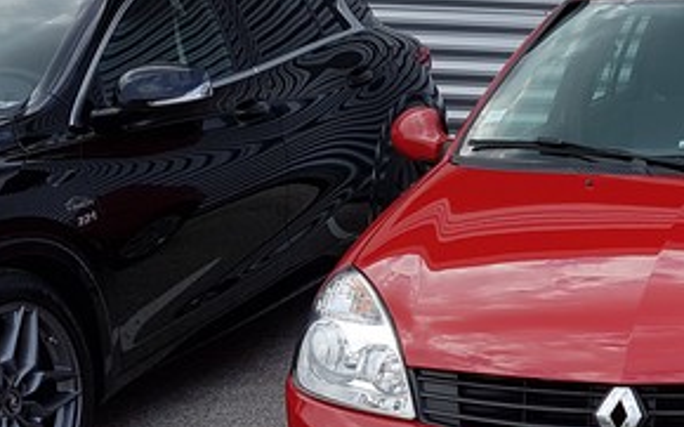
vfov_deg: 17.1
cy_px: 264
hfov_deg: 24.0
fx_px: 1416
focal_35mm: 76
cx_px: 882
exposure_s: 1/804
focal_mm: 4.2
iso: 40
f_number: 1.7
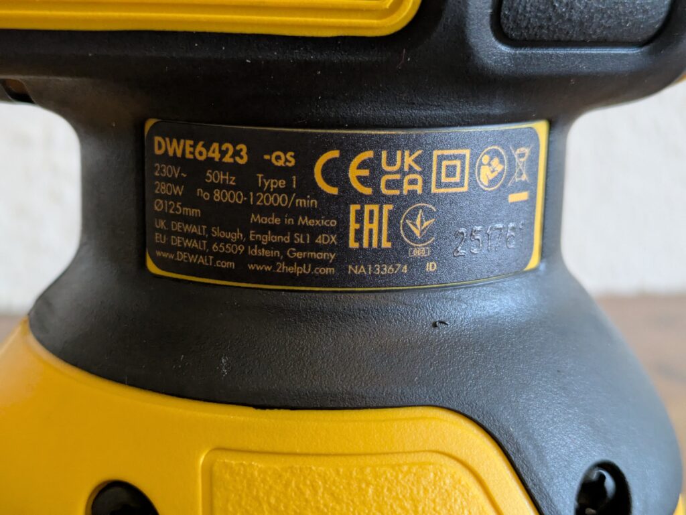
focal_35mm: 51
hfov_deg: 37.5
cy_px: 258
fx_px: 1011
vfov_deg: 28.6
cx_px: 343
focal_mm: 5.43
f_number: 1.89
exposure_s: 1/25
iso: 516
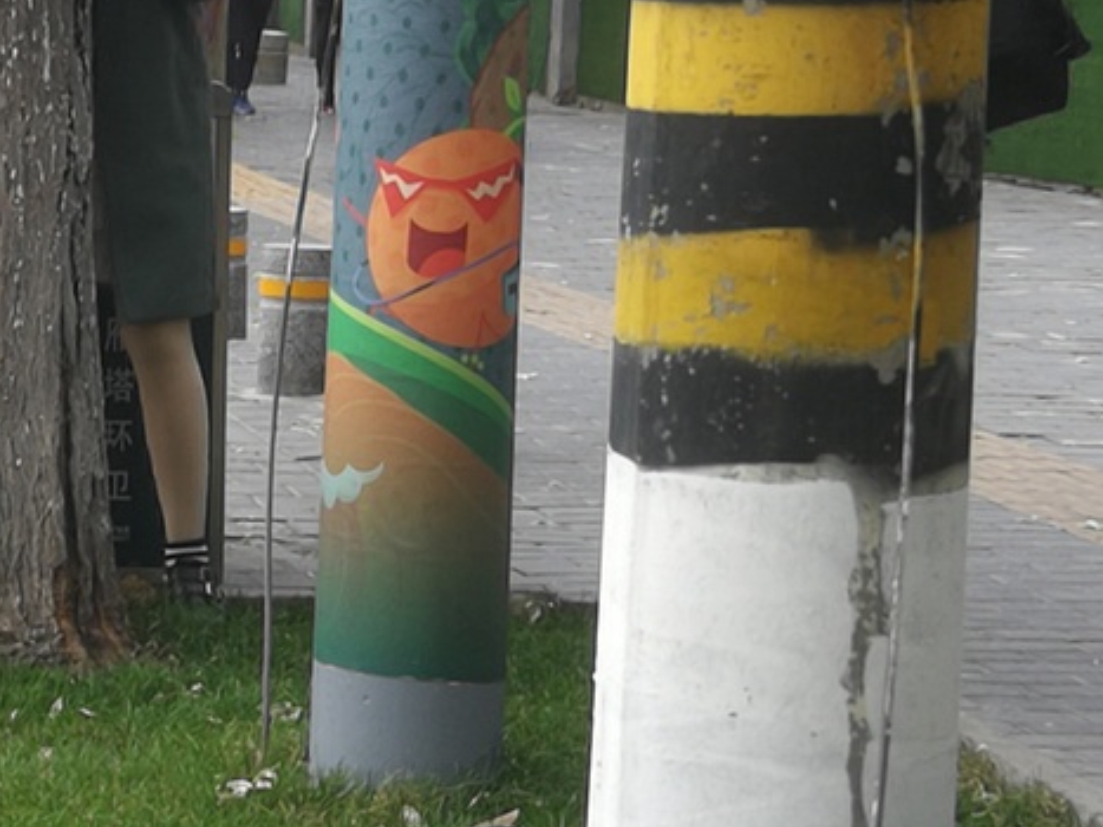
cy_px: 286
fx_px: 4715
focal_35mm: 148
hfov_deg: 12.9
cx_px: -286
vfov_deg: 10.0
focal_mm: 3.95
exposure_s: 1/149
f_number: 4
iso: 50
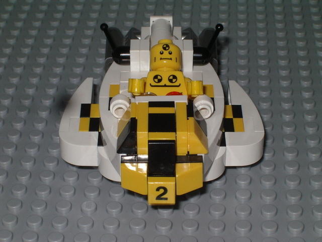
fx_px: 1060
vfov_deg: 13.0
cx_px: 161
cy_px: 121
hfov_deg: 17.3
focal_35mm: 114
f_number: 9
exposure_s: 1/125
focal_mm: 17.4
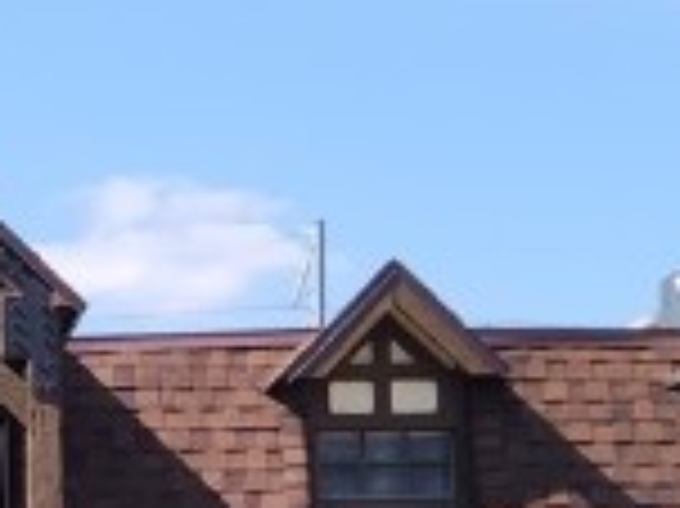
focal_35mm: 156
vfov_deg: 9.4
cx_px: -270
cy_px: 571
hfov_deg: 12.2
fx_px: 3062
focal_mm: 5.4
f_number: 1.8
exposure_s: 1/952
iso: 20
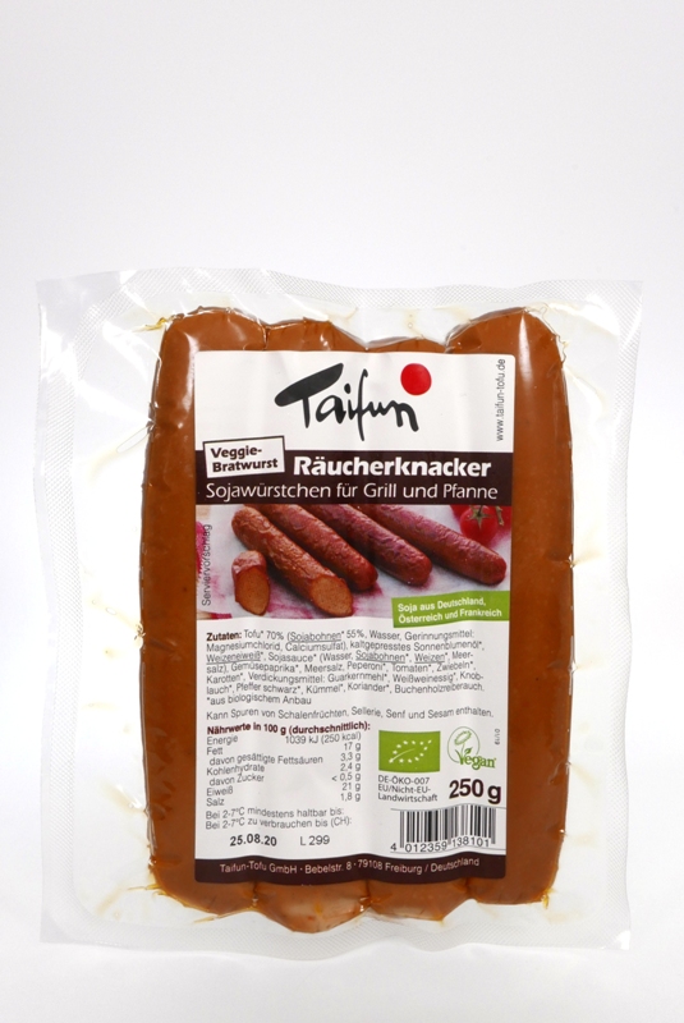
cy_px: 512
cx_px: 342
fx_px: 1536
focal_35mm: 54
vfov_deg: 36.8
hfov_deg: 25.1
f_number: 16
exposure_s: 1/50
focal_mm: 24.5
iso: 800
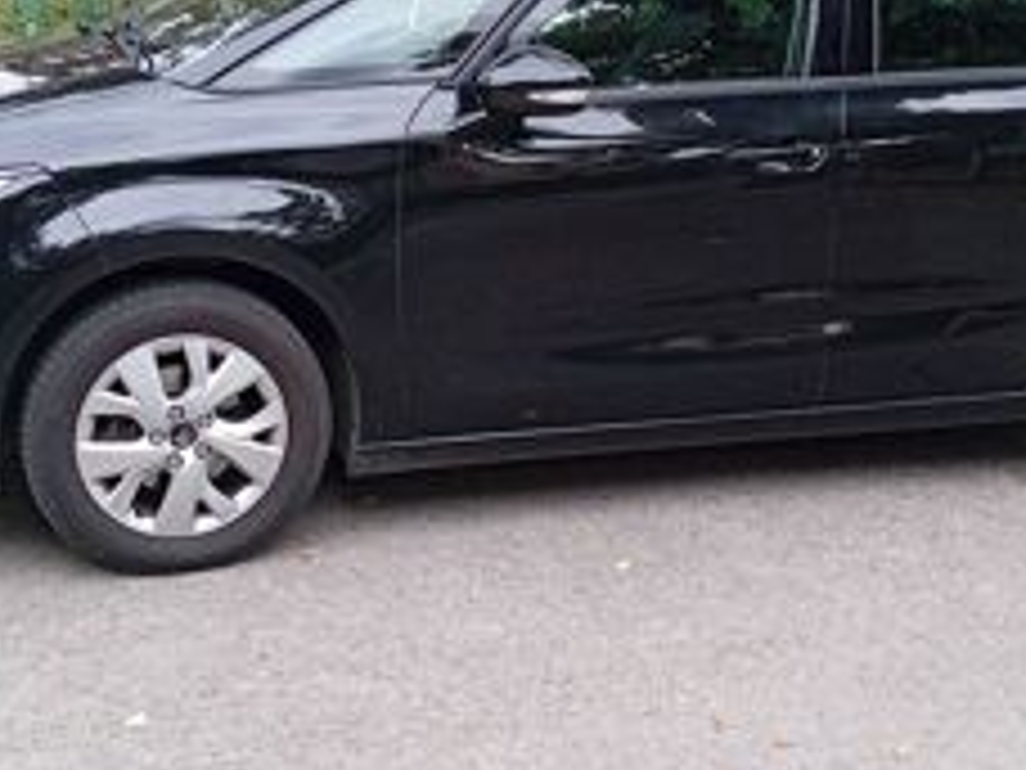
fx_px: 1749
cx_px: 572
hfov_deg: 32.7
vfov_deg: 24.6
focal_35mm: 59
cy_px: 227
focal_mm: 4.25
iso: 95
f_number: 1.8
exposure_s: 1/100
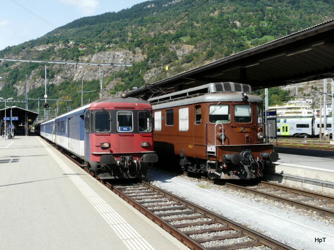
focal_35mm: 35
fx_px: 338
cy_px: 125
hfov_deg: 52.6
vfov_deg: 40.7
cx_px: 167
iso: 100
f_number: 5.6
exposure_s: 1/320
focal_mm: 5.8
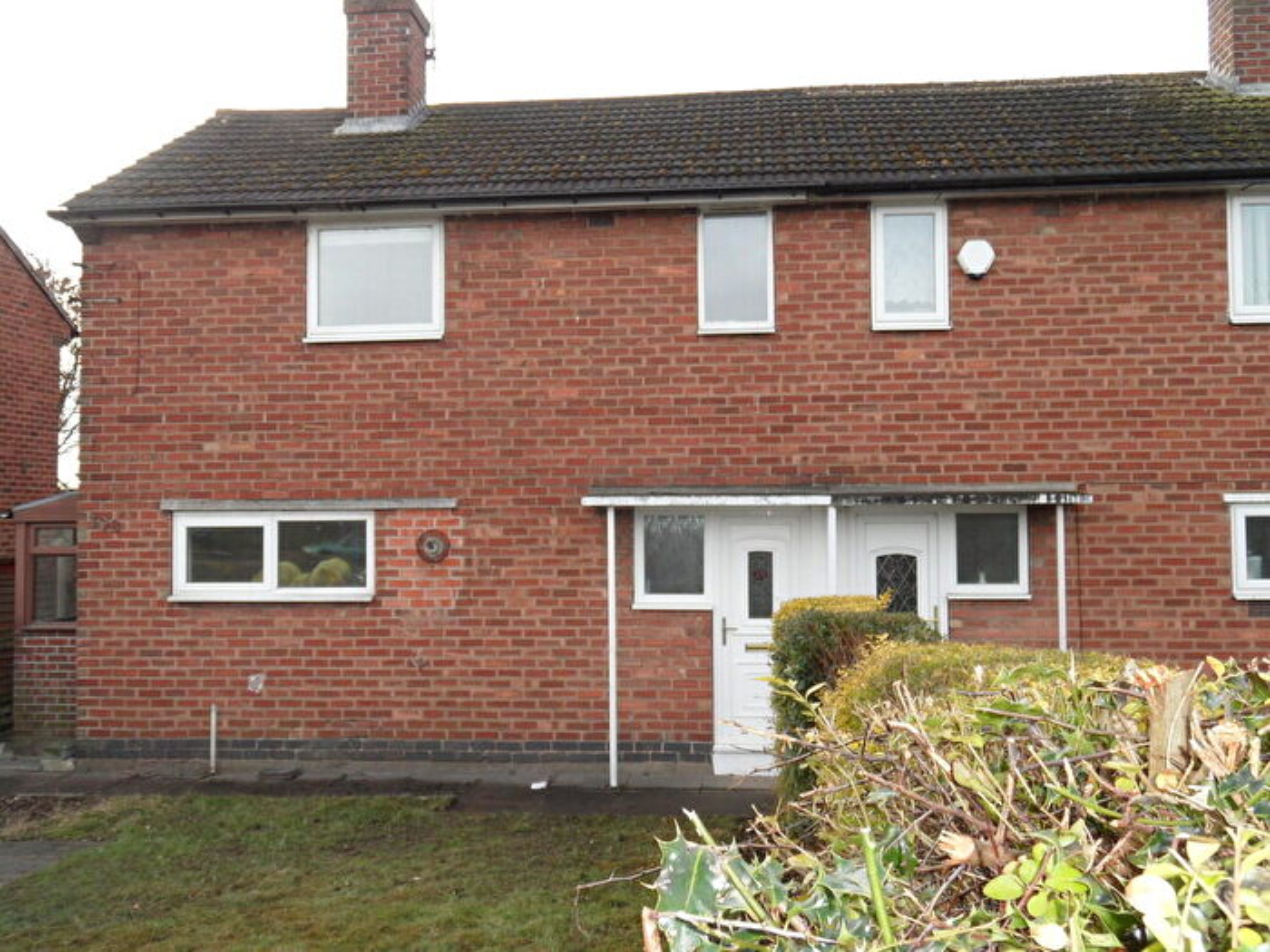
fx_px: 1174
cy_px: 476
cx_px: 635
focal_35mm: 32
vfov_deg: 44.2
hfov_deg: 56.8
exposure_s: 1/180
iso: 120
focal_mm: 5.3
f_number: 3.4
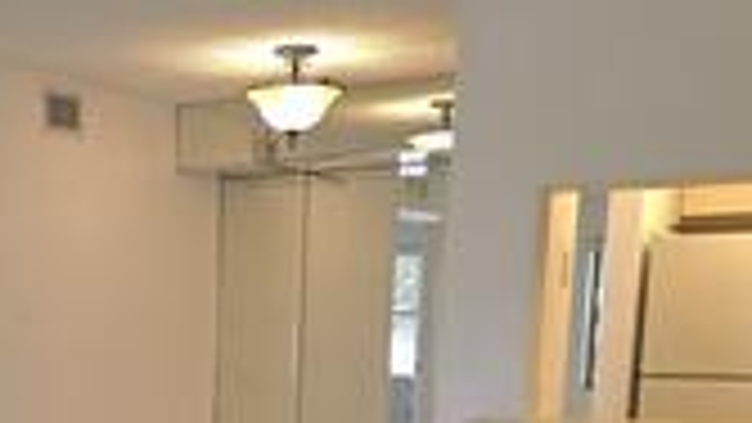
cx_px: 104
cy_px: 531
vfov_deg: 18.8
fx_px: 1197
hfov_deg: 33.4
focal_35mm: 60
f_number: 1.7
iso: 160
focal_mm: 6.3
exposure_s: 1/60.2
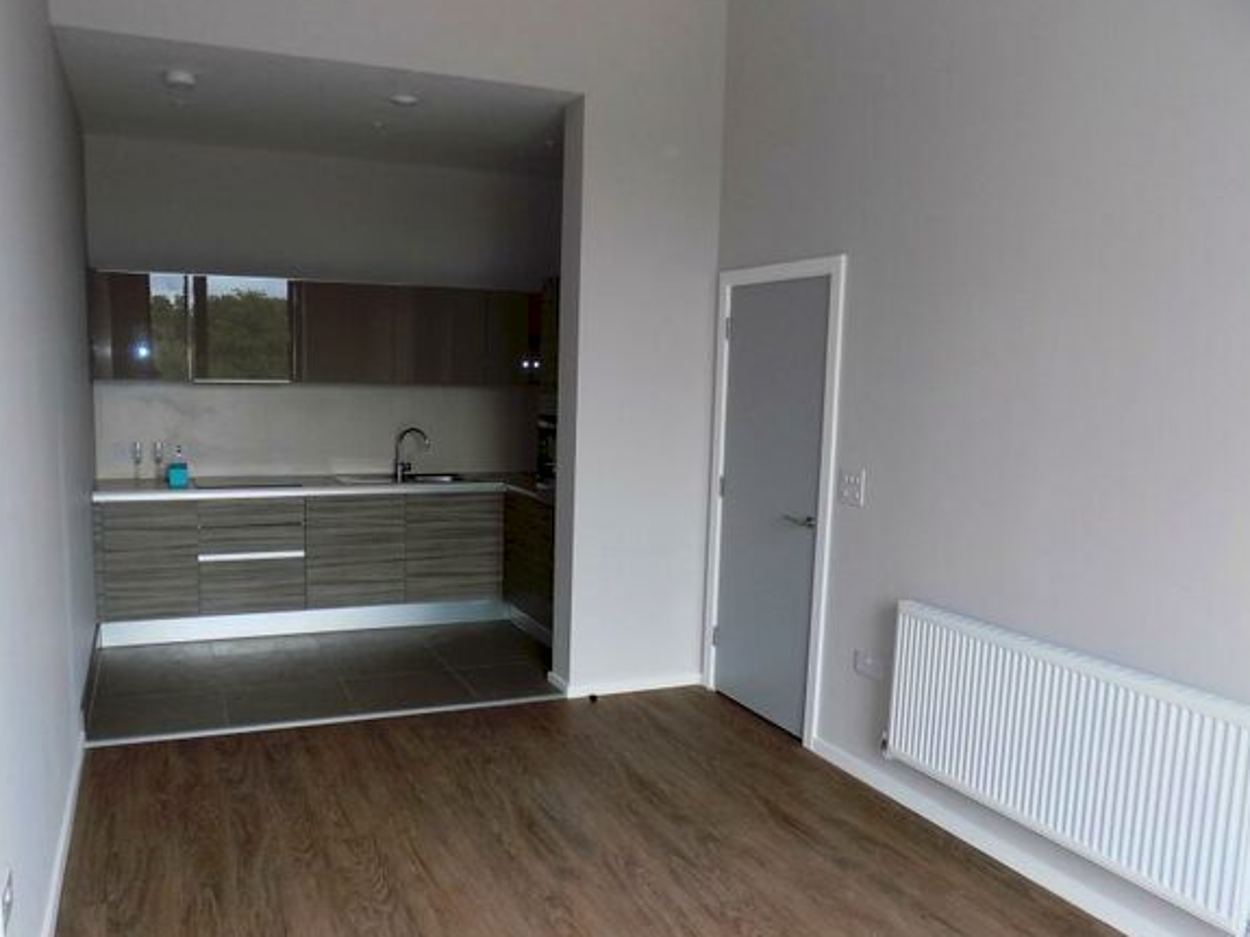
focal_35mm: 28
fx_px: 1011
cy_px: 523
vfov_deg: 49.6
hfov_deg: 63.4
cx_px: 576
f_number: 3.1
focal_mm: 4
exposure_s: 1/50
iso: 80
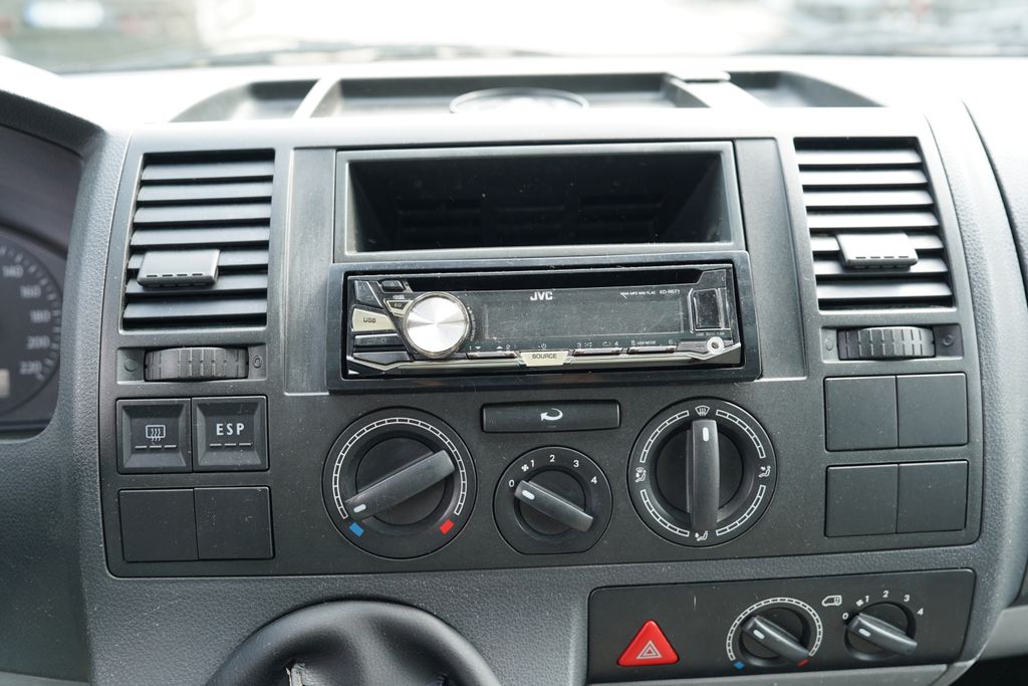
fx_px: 857
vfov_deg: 43.6
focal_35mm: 30
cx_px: 514
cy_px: 343
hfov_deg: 61.9
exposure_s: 1/50
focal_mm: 30
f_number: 3.5
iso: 100
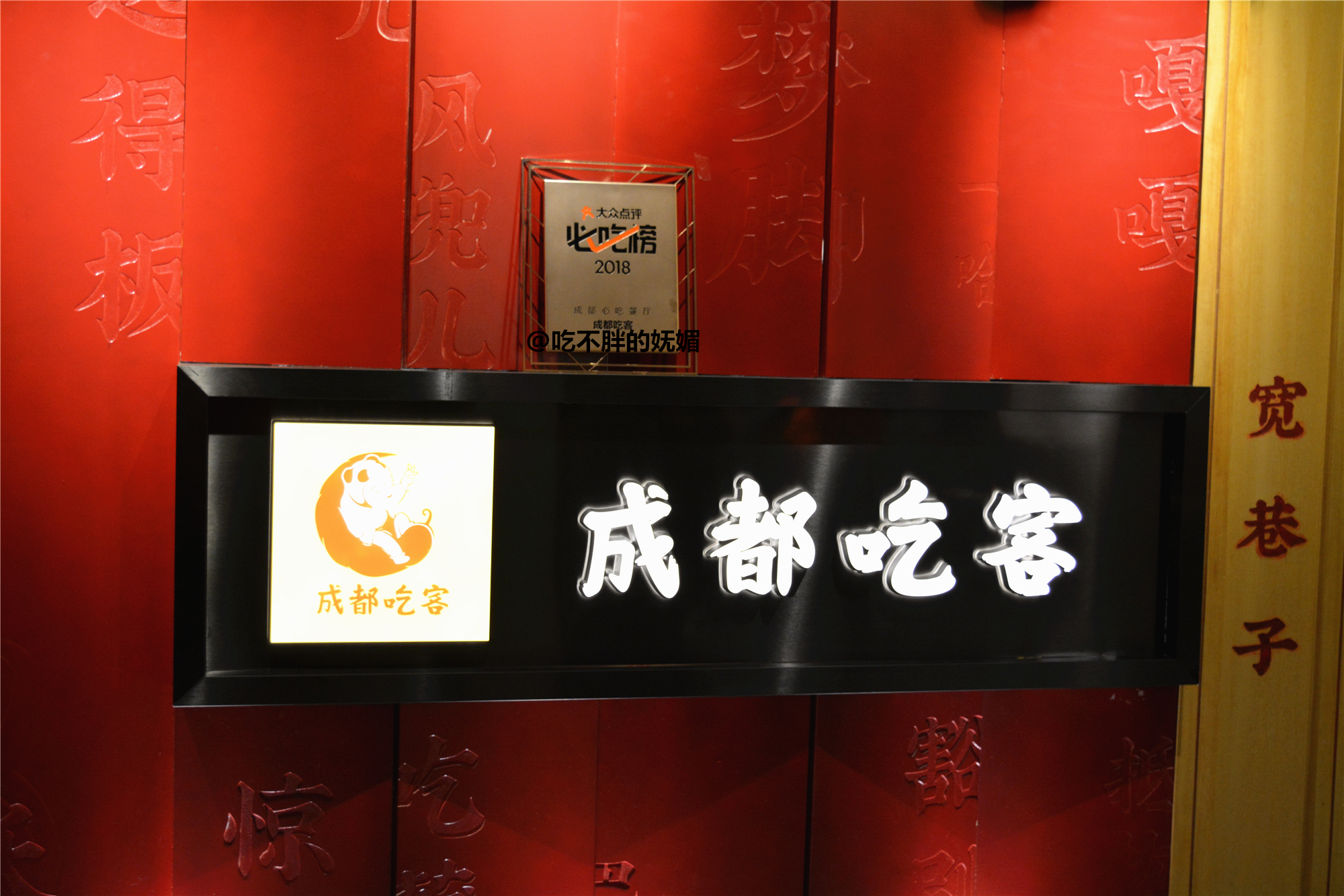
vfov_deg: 26.5
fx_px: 1904
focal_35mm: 51
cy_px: 448
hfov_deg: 38.9
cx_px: 672
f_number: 4.5
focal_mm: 34
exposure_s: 1/60
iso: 800
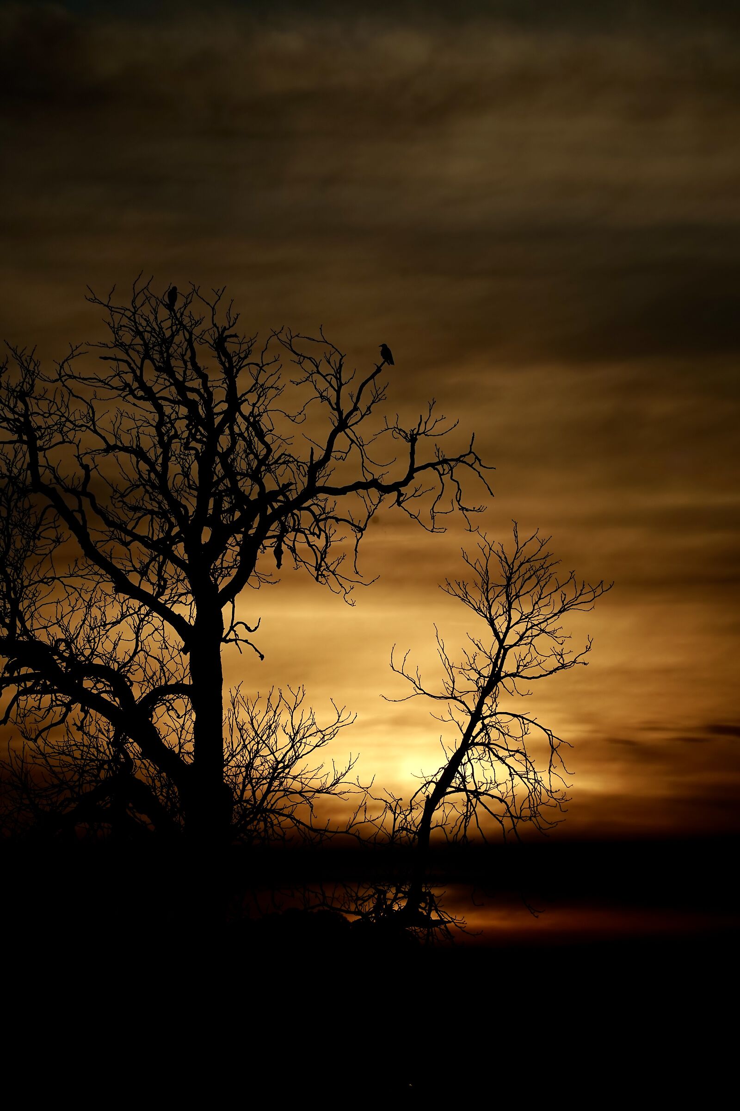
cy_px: 556
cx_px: 370
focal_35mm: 300
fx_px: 9249
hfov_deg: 4.6
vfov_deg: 6.9
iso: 100
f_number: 10
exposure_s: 1/1250
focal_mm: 300
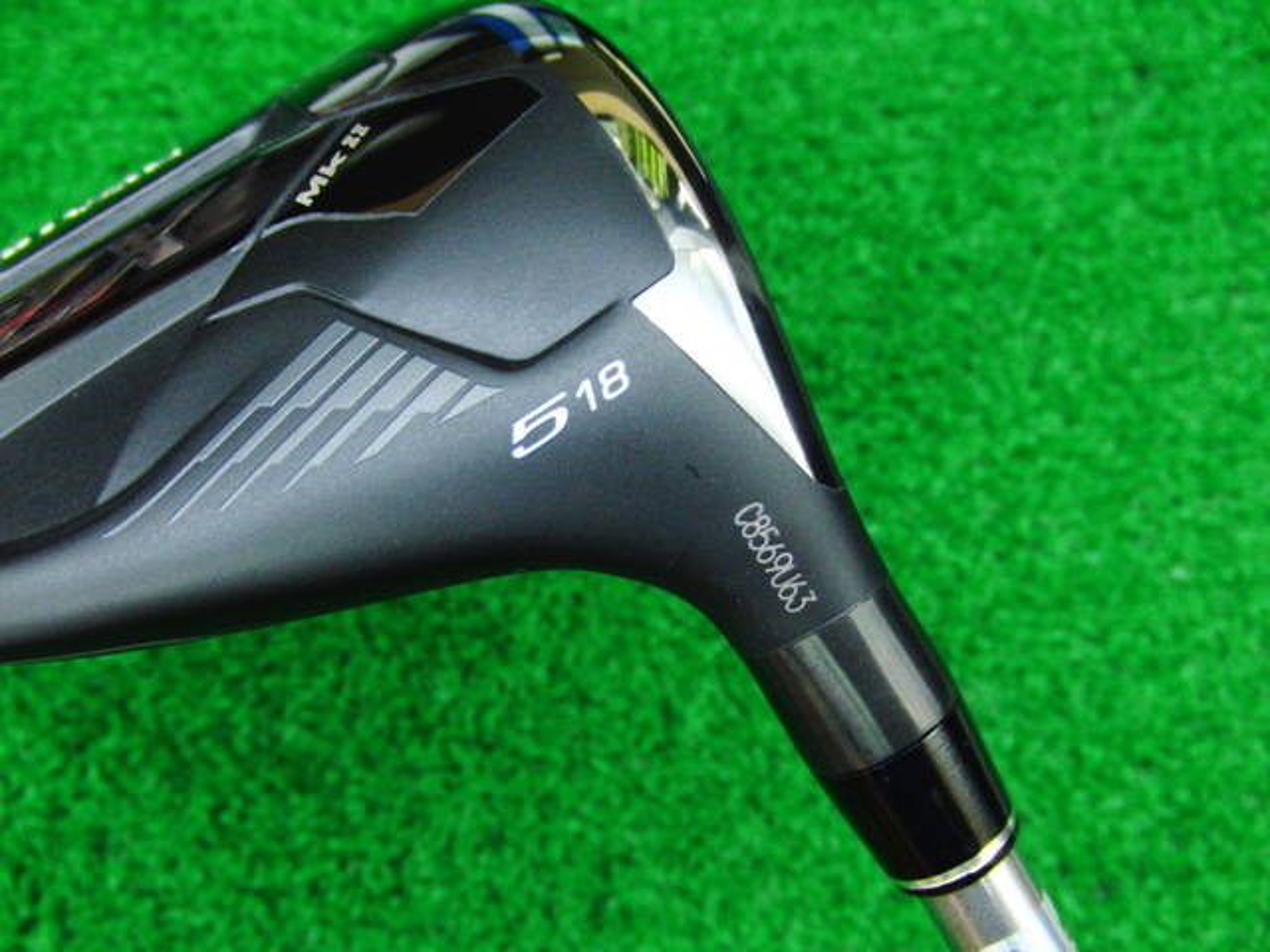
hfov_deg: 50.1
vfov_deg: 38.7
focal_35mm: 37
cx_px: 635
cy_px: 476
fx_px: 1357
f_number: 3.6
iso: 400
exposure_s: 1/25
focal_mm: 6.42
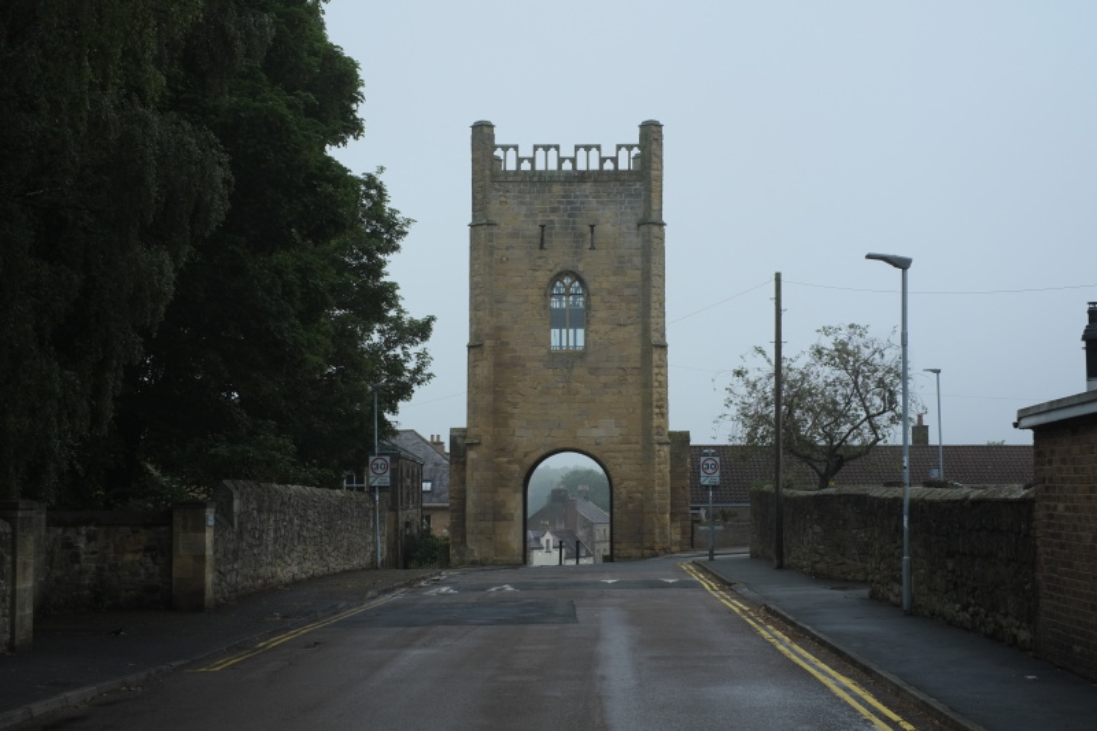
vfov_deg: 25.5
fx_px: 1615
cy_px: 366
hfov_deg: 37.5
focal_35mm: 53
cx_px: 548
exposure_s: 1/450
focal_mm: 35
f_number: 10
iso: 800
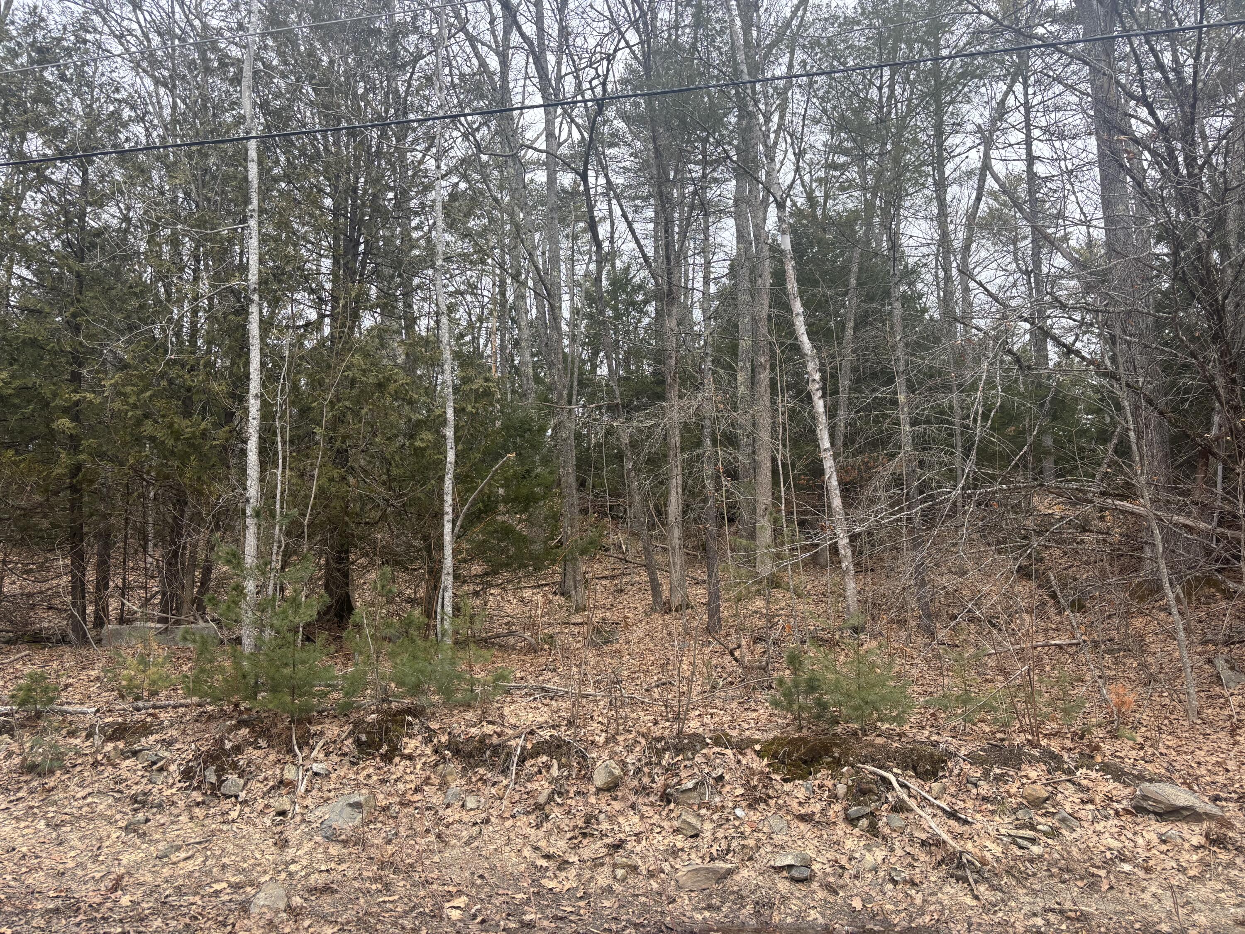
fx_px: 935
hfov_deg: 67.3
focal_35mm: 26
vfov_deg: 53.1
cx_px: 622
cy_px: 467
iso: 50
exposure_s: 1/384
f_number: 1.6
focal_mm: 5.96
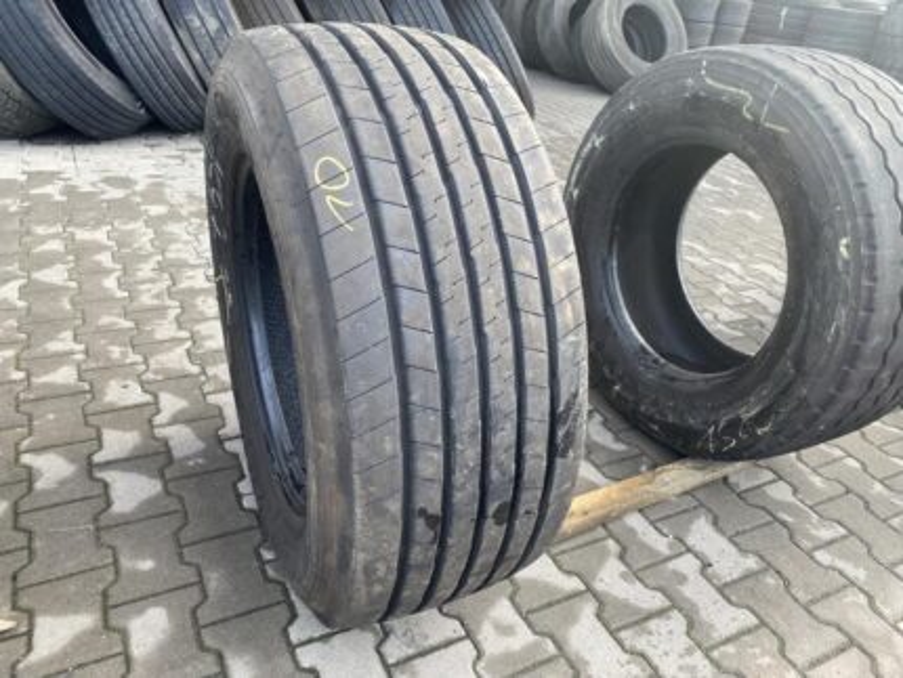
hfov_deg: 67.3
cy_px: 339
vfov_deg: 53.1
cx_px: 452
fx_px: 679
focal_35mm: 26
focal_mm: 4.25
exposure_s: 1/122
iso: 40
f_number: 1.8
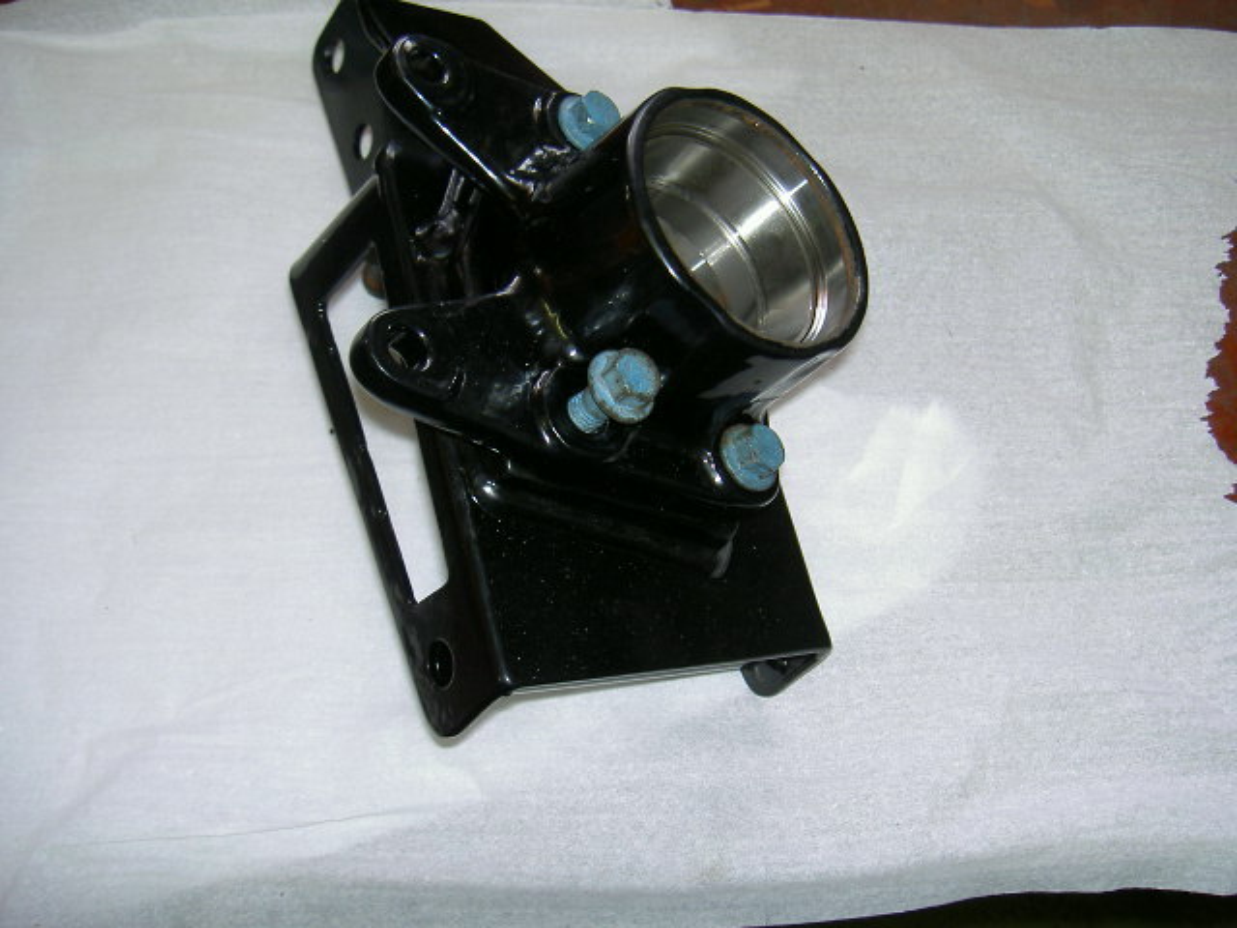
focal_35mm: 39
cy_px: 464
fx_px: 1394
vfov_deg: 36.8
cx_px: 618
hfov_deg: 47.9
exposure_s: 1/59.5
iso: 100
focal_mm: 8
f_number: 2.8
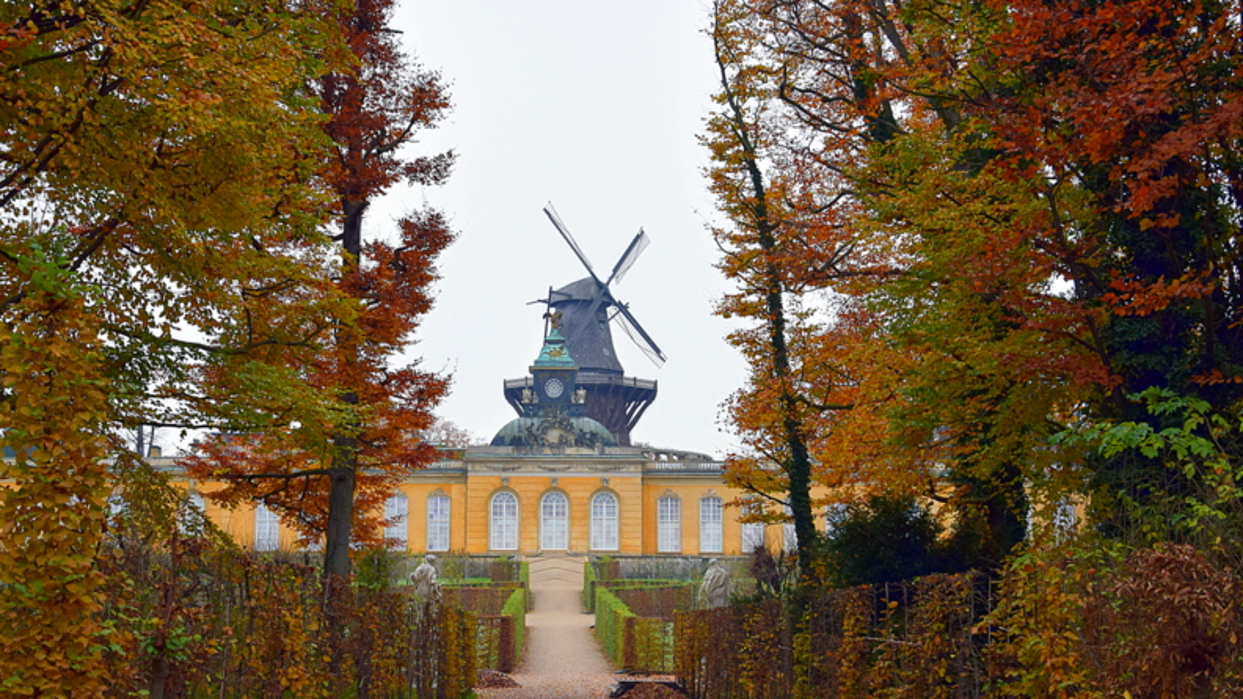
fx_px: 1779
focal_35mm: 54
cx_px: 618
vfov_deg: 22.2
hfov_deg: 38.5
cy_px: 401
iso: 400
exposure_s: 1/80
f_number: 8
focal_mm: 34
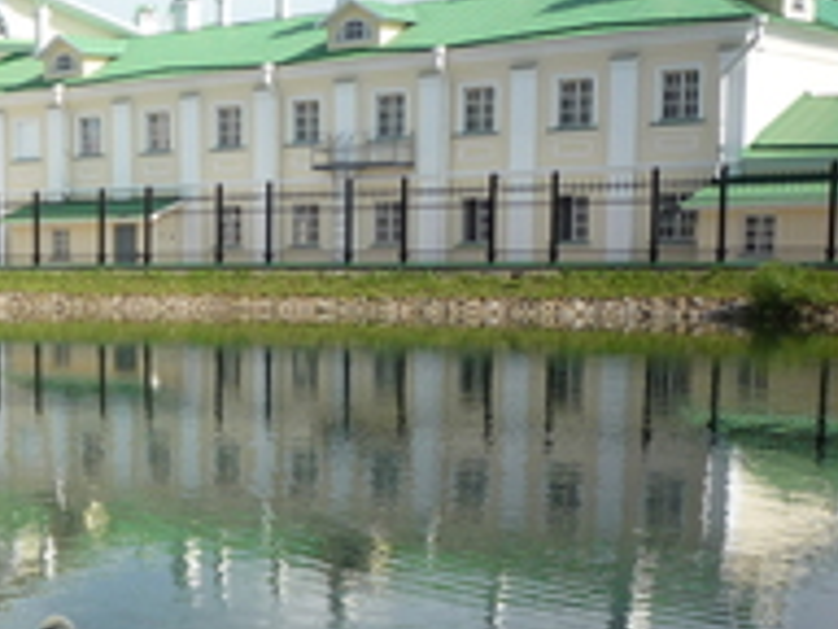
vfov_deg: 19.3
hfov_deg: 24.6
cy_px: 550
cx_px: -35
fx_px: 1816
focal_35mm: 75
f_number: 4.5
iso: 100
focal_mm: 5.2
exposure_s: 1/400
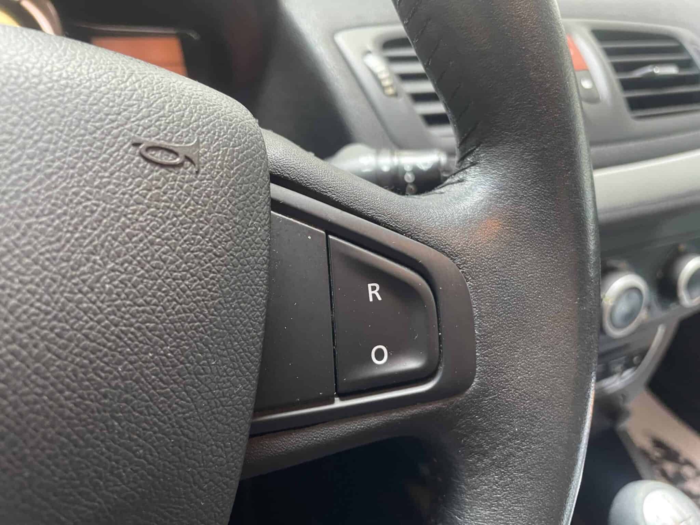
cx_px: 350
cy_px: 262
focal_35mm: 26
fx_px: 526
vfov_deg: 53.1
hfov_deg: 67.3
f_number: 1.6
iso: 400
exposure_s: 1/34
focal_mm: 4.2
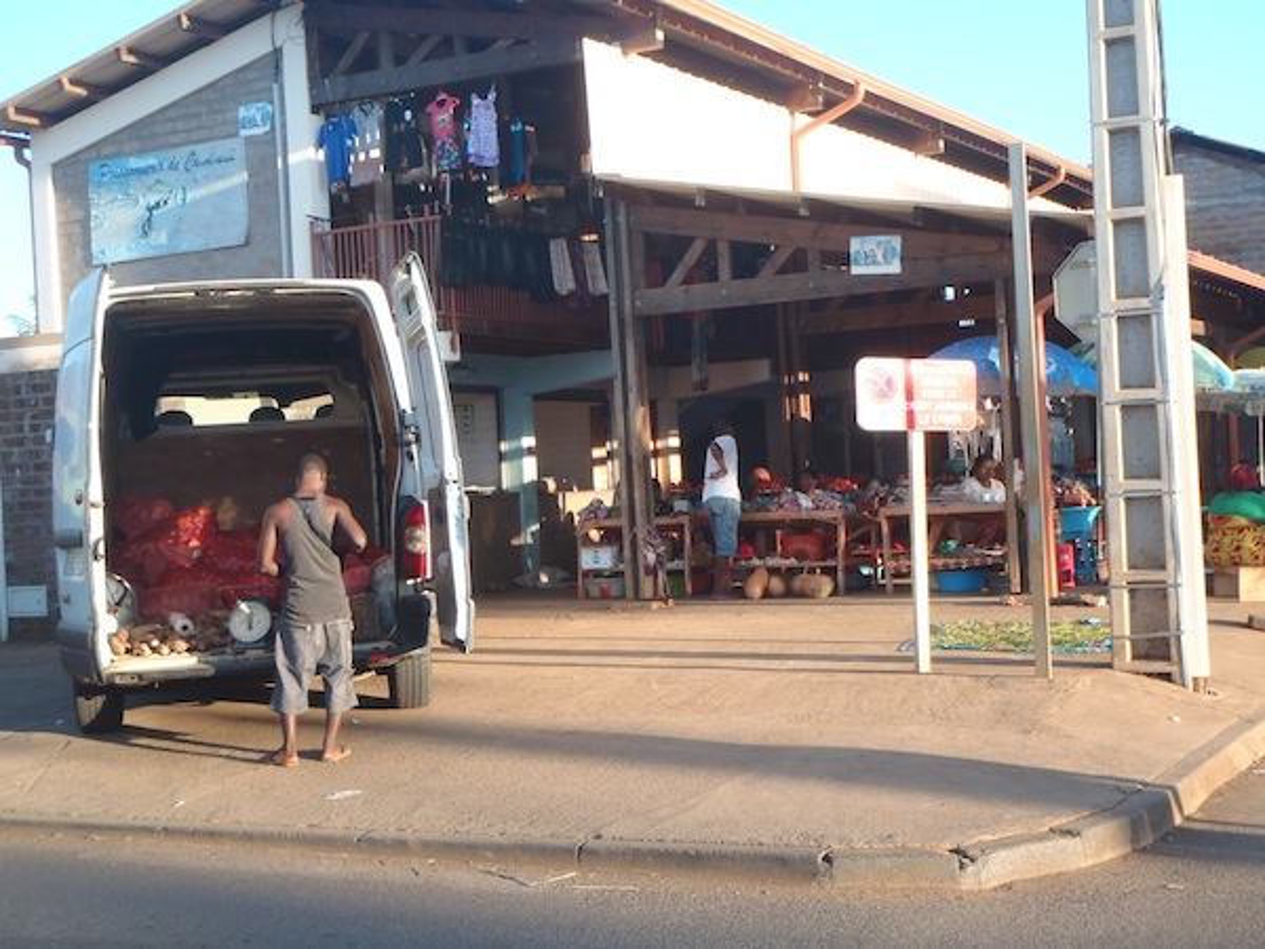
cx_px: 632
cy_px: 474
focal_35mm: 49
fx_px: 1791
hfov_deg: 38.9
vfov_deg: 29.7
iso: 100
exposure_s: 1/100
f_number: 4.4
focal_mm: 8.89
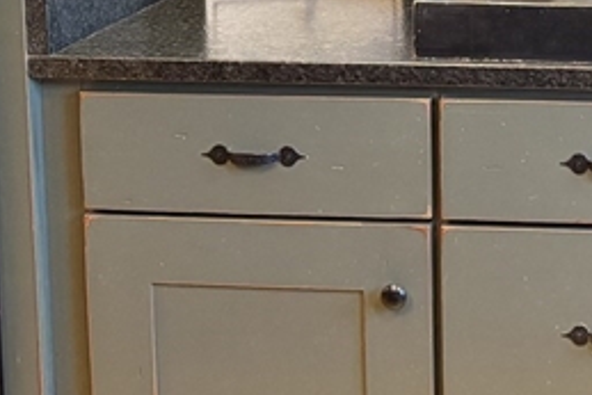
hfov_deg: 18.3
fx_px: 1760
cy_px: -153
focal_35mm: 107
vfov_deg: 12.3
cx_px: 661
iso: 400
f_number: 1.6
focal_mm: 5.96
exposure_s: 1/60
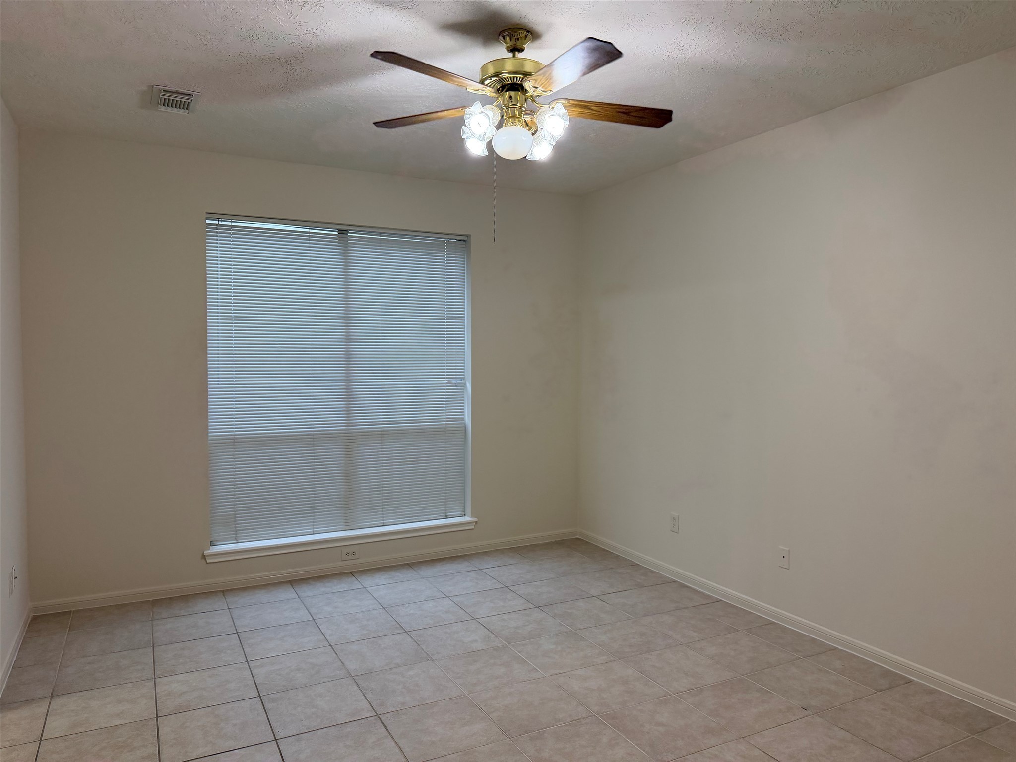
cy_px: 381
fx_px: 704
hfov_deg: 71.6
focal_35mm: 24
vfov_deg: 56.8
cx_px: 508
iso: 200
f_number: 1.78
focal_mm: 6.76
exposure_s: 1/224
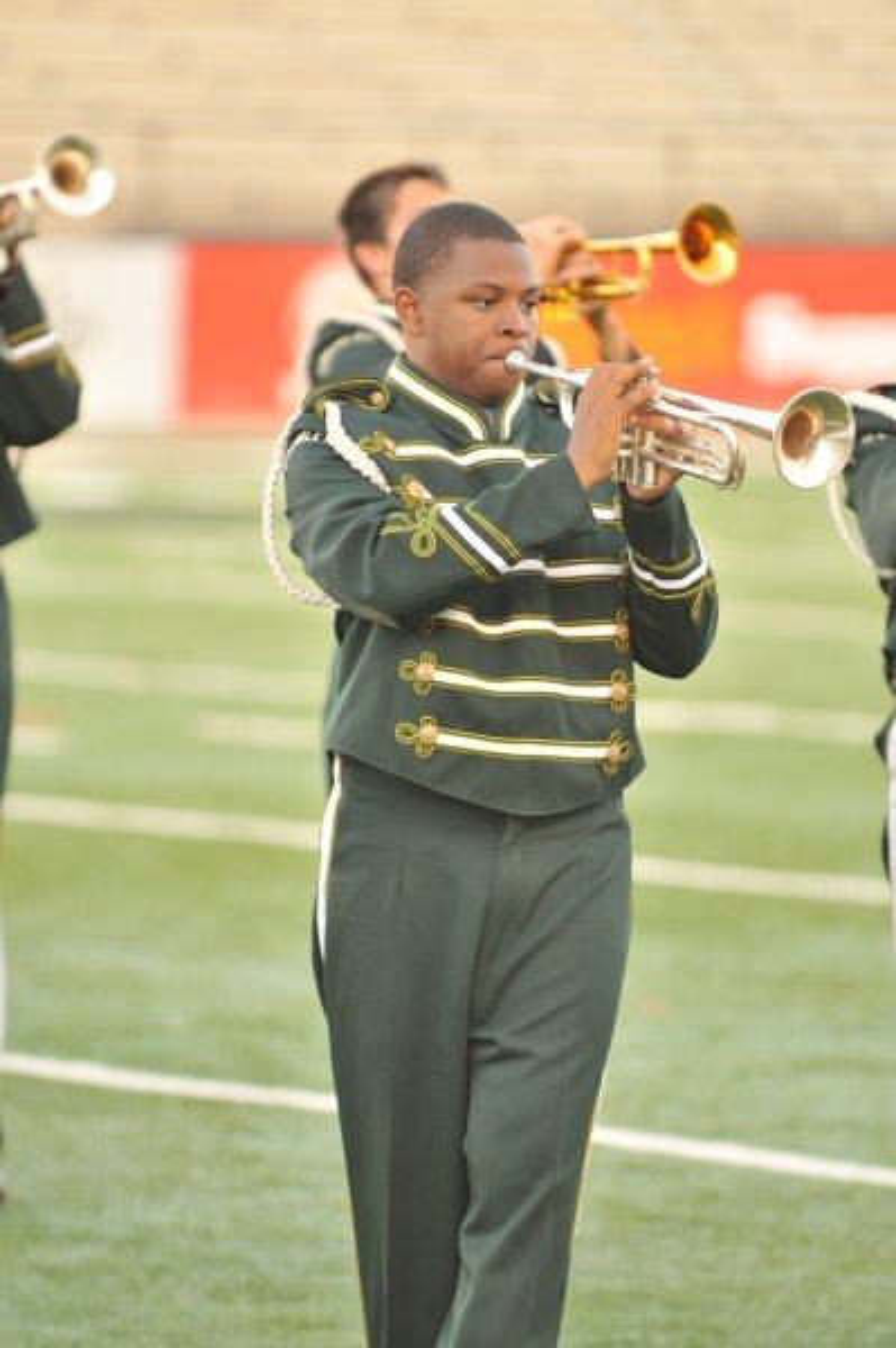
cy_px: 674
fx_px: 11219
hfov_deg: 4.6
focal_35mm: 300
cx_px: 448
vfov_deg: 6.9
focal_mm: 200
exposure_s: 1/200
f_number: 2.8
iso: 200
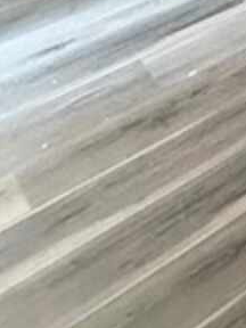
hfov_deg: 12.6
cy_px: -355
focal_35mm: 83
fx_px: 786
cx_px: 637
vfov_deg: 16.7
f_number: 2.2
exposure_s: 1/60
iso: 500
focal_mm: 2.22
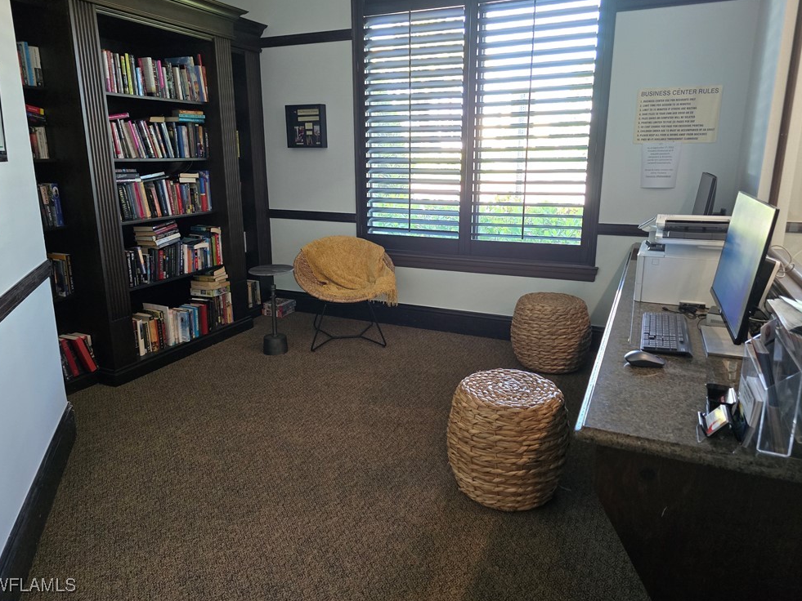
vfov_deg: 56.8
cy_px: 290
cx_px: 395
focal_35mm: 24
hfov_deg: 71.6
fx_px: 556
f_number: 1.7
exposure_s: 1/120
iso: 800
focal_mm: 6.3
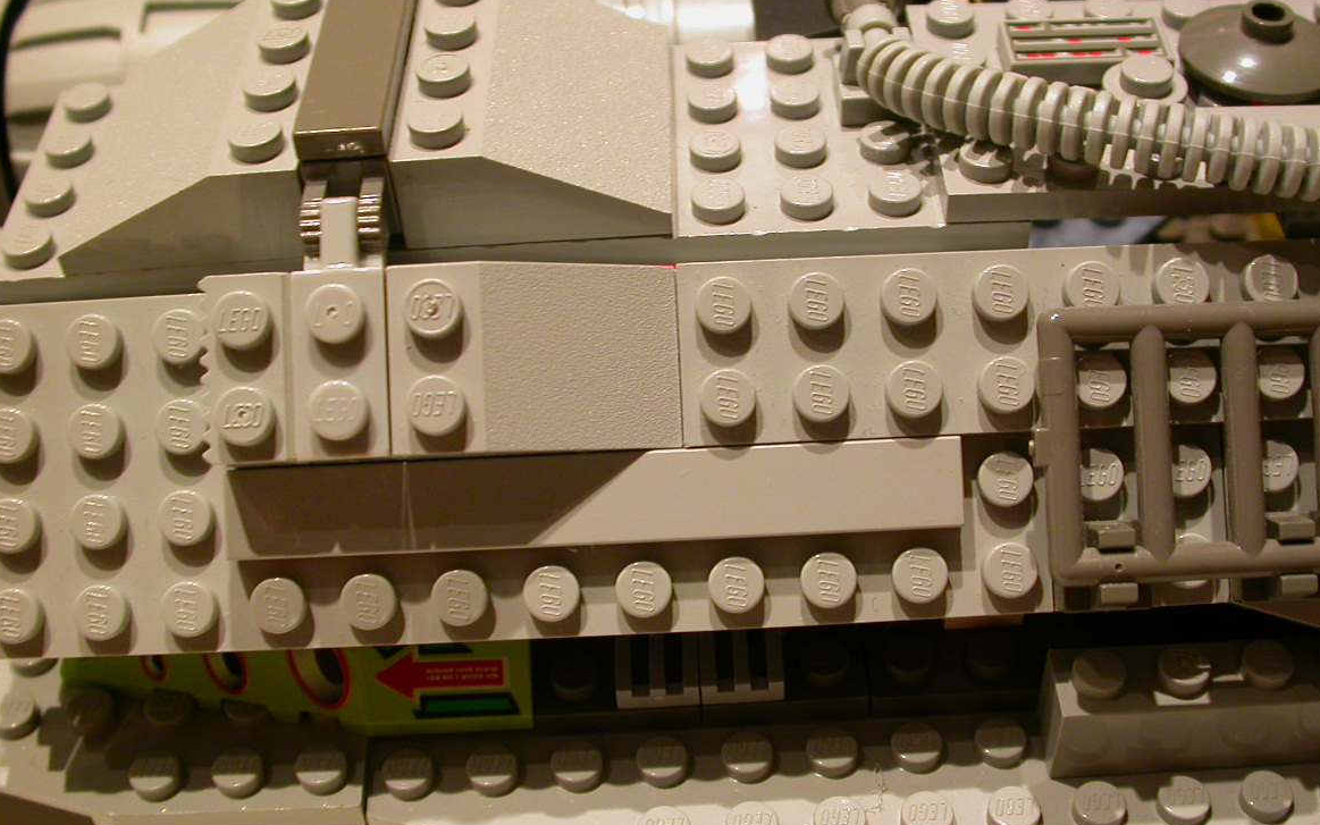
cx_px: 720
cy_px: 451
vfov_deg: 26.3
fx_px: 1763
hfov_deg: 41.0
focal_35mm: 49
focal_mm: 8.7
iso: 100
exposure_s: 1/18
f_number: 2.7
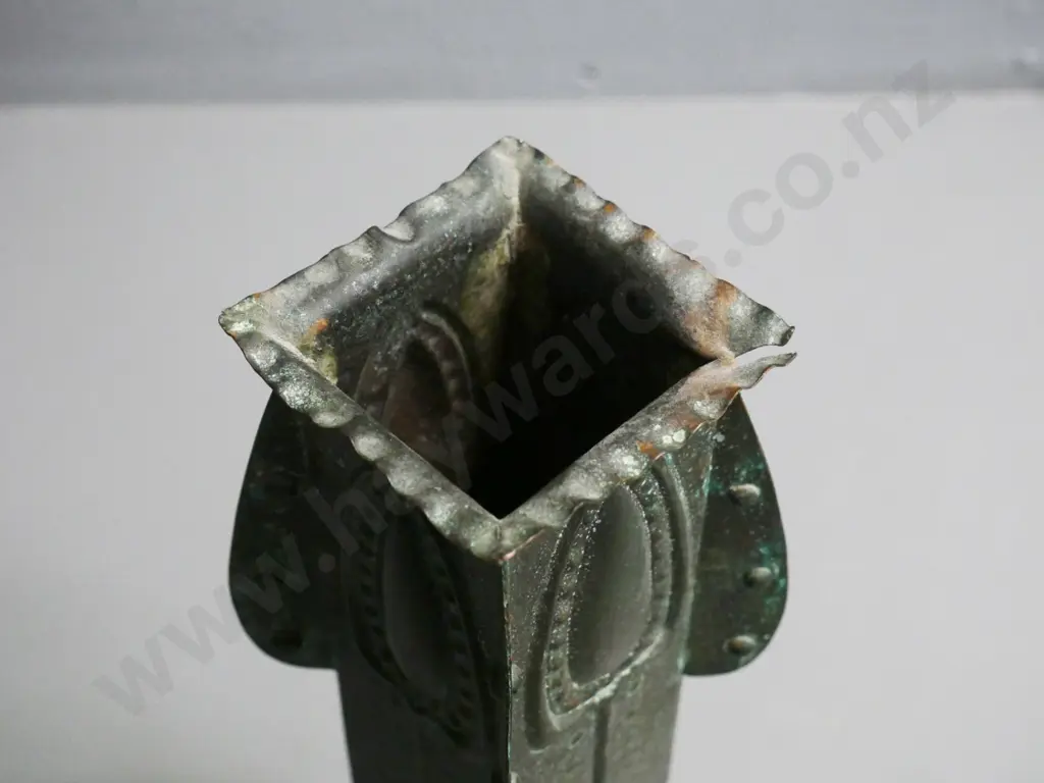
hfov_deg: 35.5
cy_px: 392
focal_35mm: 54
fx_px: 1629
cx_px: 522
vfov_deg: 27.0
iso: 3200
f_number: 6.3
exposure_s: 1/100
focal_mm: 27
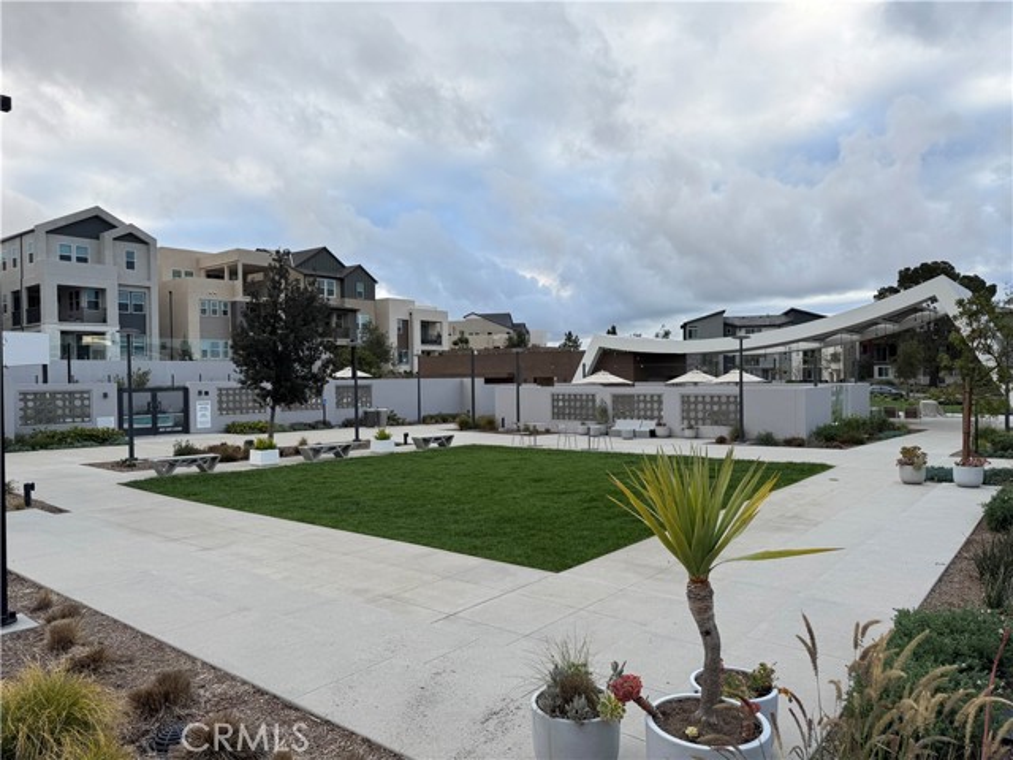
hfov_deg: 71.6
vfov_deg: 56.8
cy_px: 380
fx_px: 702
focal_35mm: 24
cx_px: 506
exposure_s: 1/888
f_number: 1.78
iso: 80
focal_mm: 6.76
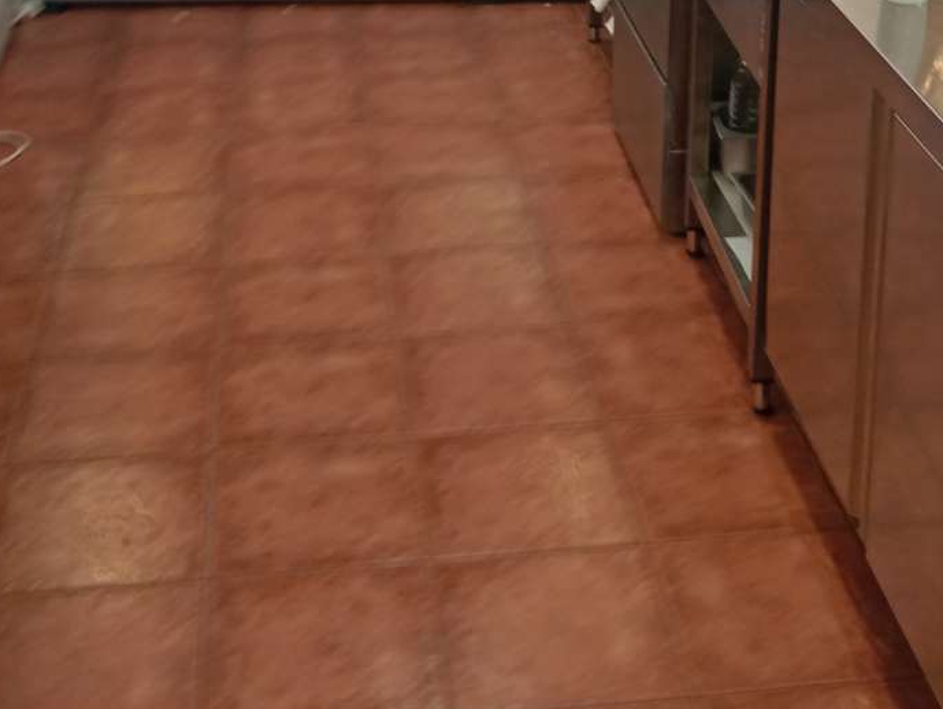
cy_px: -40
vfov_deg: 22.9
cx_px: 502
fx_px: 1663
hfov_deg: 31.6
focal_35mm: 61
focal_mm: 3.98
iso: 186
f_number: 1.8
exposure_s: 1/33.3
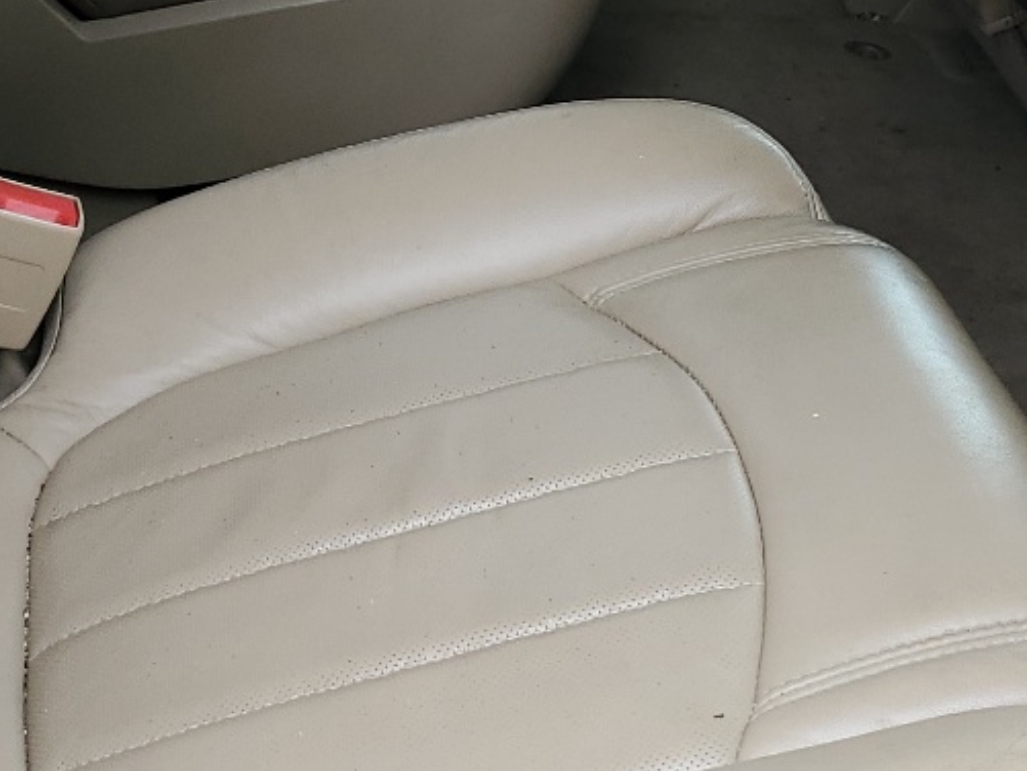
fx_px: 2463
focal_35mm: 83
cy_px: -53
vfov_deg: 17.3
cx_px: 453
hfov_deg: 23.5
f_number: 1.5
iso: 50
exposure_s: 1/204
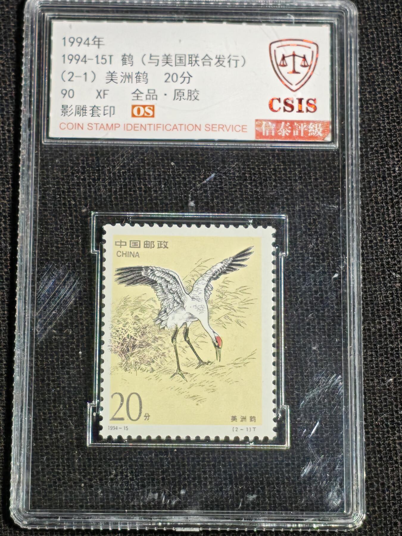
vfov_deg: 16.4
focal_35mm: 120
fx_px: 1858
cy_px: 268
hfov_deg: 12.3
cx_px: 201
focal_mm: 4.94
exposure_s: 1/483
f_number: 1.5
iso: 50
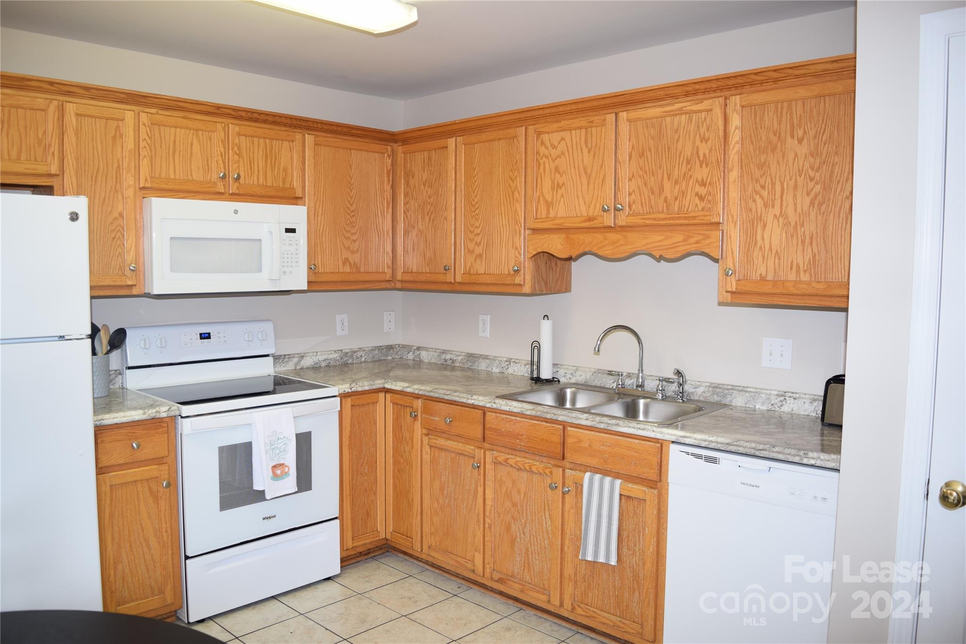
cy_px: 322
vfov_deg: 47.9
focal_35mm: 27
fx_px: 724
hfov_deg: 67.4
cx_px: 483
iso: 400
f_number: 4
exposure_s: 1/60
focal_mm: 18
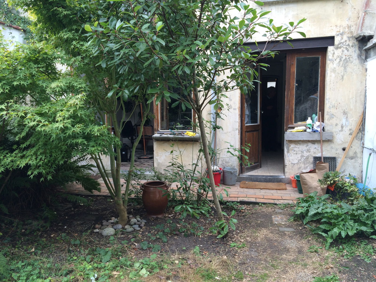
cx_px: 188
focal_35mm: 29
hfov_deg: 61.7
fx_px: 315
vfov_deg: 48.2
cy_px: 141
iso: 50
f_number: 2.2
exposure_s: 1/100
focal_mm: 4.15
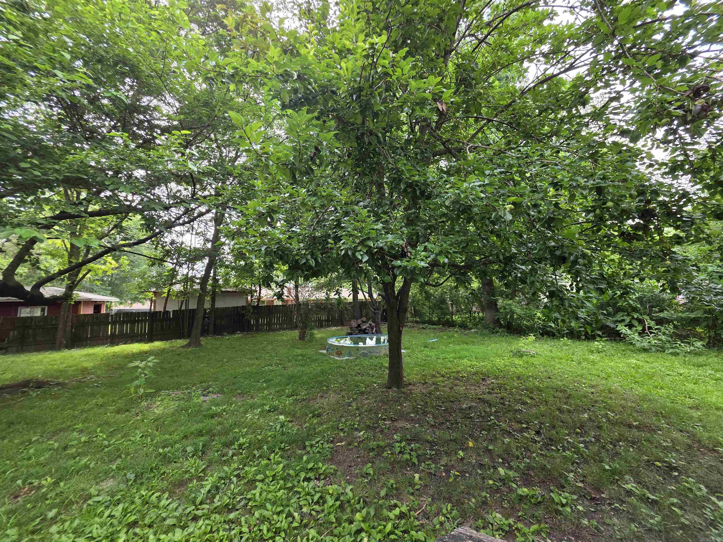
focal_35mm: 13
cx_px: 362
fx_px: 272
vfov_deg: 89.9
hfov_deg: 106.2
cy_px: 271
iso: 40
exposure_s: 1/200
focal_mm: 2.2
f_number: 1.9
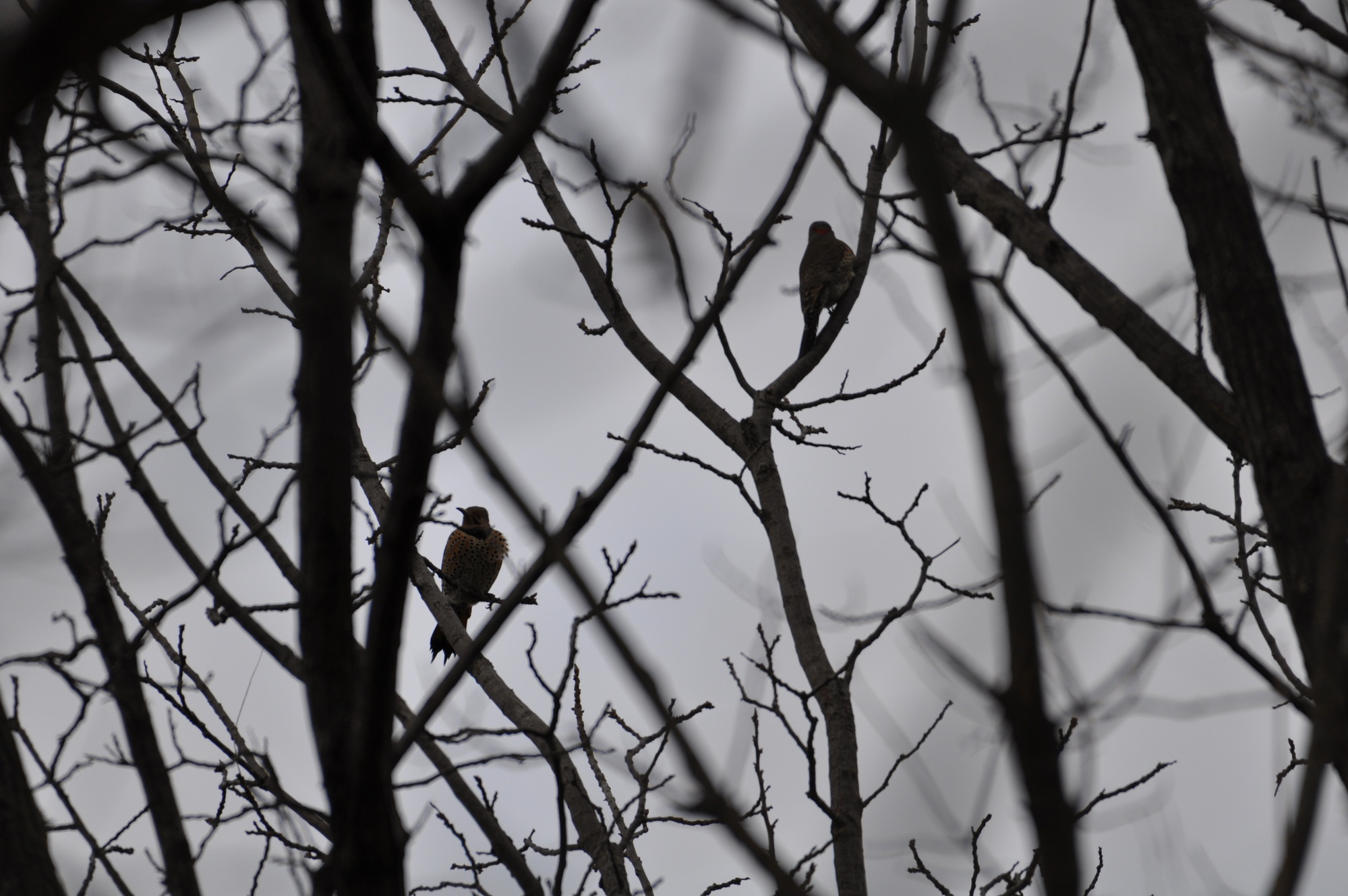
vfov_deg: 1.8
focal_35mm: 750
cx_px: 674
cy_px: 448
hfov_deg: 2.8
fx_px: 28051
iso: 200
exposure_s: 1/1000
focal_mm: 500
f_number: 5.6
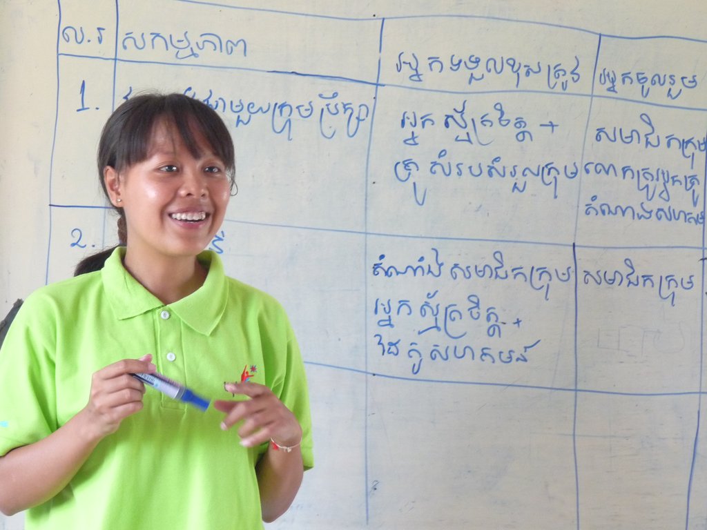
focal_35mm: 146
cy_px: 265
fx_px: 2982
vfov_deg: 10.2
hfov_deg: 13.5
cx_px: 354
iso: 400
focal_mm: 26
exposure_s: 1/20
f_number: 3.7
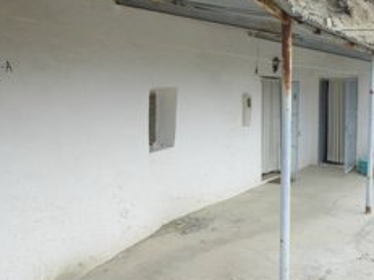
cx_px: 259
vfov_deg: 36.8
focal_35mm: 39
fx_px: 421
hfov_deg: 46.9
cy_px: 133
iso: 80
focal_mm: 4.3
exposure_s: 1/400
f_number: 3.3
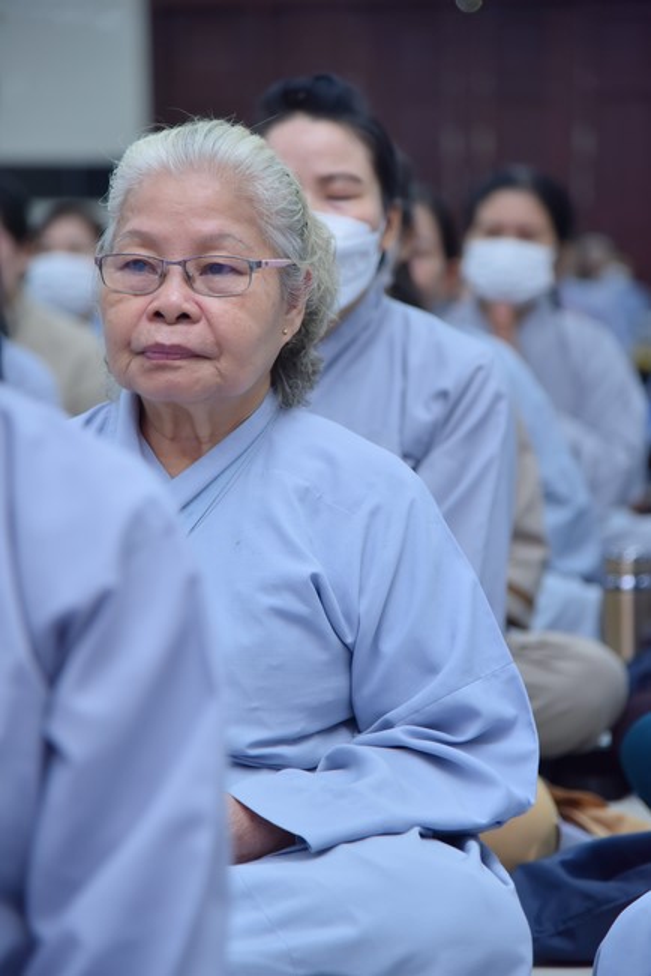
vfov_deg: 17.1
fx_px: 3251
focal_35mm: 120
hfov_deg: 11.4
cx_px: 326
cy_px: 488
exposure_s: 1/160
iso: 1000
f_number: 4
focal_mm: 120
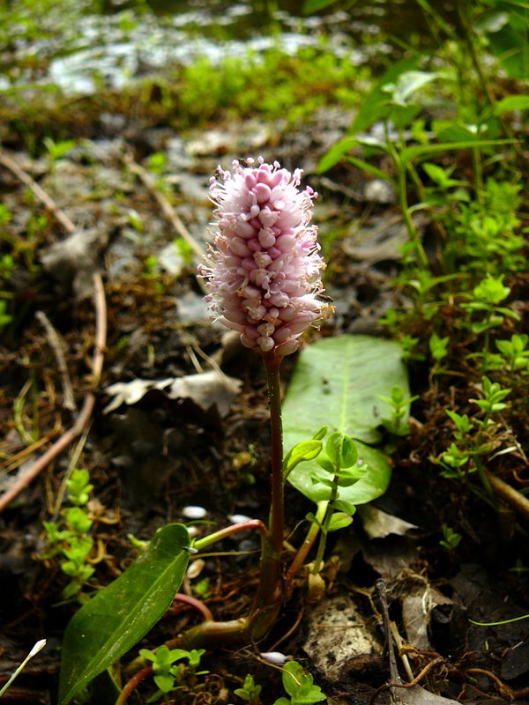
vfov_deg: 52.6
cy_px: 352
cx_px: 264
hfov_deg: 40.7
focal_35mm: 35
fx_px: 713
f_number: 2.8
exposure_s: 1/160
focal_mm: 5.2
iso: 80
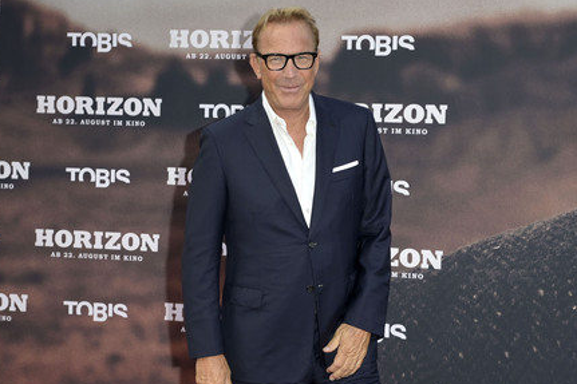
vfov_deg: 19.7
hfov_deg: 29.3
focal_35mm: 69
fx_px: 1105
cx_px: 282
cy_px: 197
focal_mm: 66
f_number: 7.1
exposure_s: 1/250
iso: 400
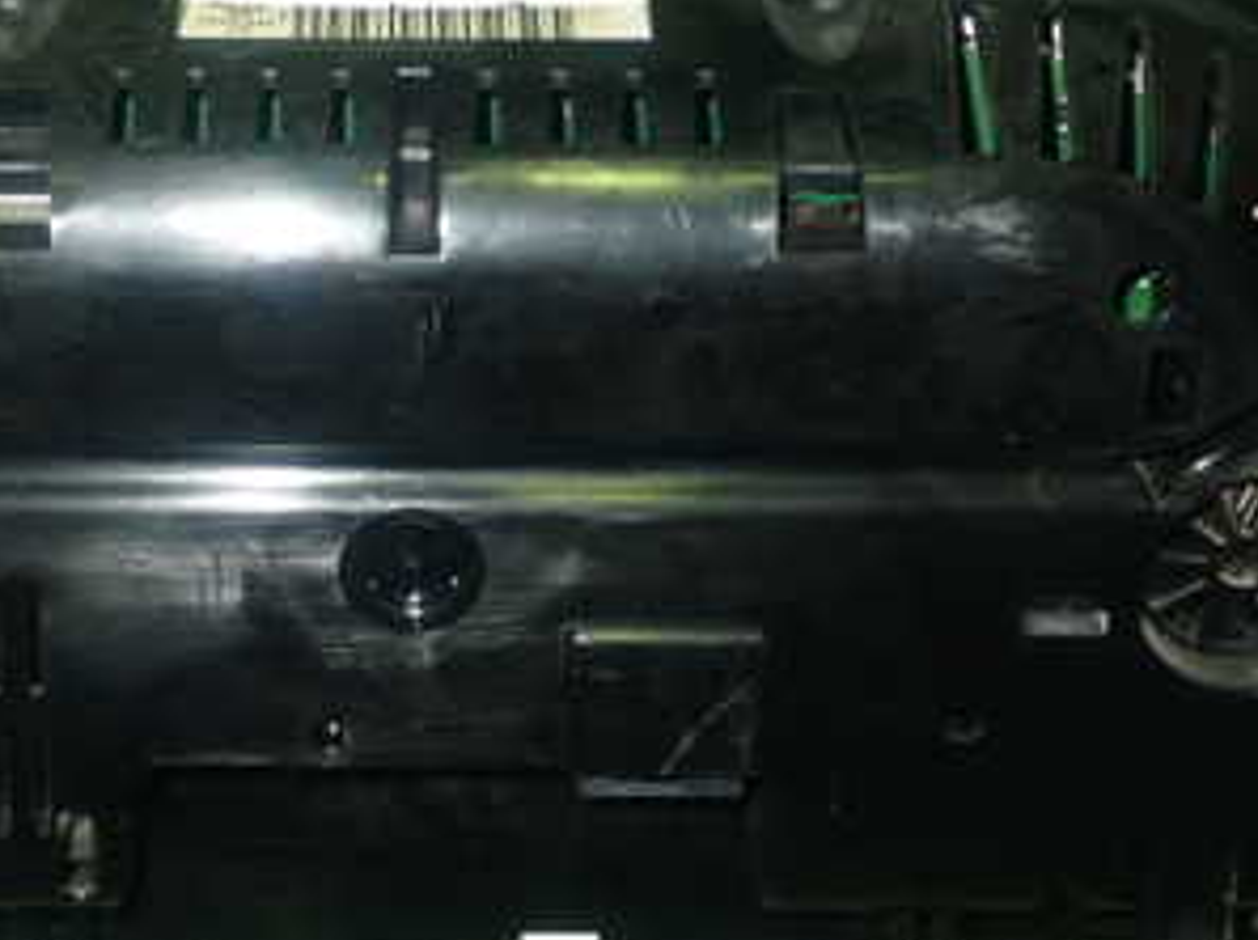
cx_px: 373
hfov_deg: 21.9
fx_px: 3230
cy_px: 199
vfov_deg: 16.4
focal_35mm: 89
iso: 800
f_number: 9
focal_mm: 7.84
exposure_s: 1/40
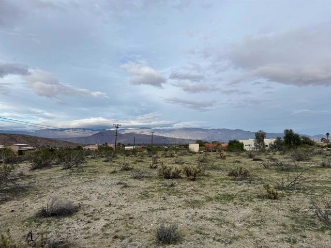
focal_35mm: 24
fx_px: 229
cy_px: 124
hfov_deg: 71.6
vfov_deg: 56.8
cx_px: 166
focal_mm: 6.76
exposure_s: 1/2907
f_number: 1.78
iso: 80
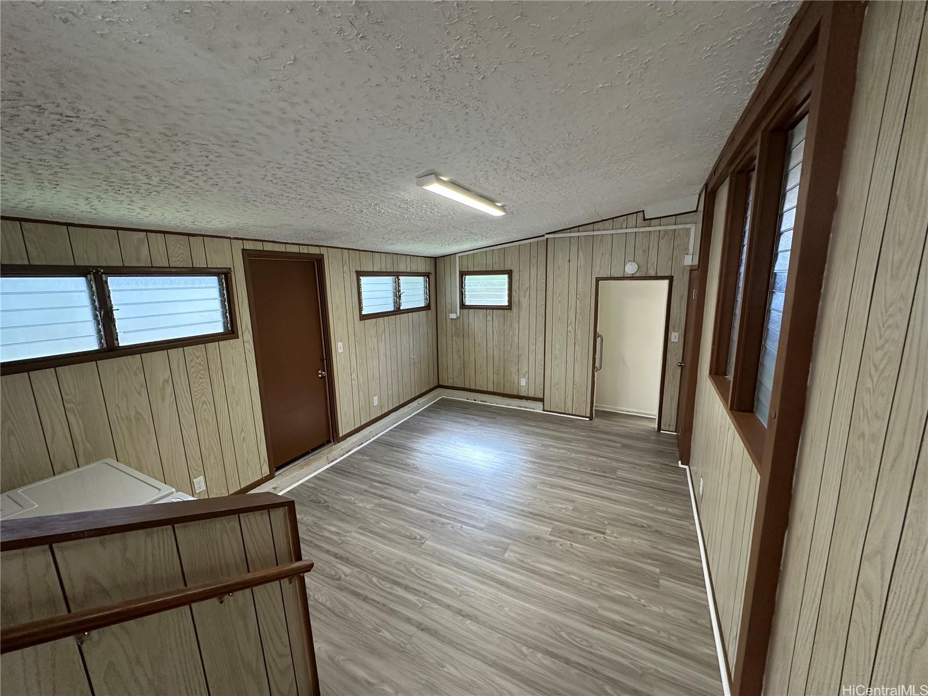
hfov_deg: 102.1
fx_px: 375
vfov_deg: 85.7
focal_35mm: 14
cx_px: 464
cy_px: 348
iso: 250
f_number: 2.2
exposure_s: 1/120
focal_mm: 2.22
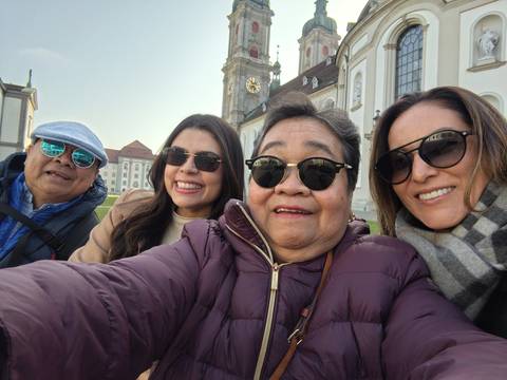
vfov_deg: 61.1
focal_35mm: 22
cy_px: 190
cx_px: 254
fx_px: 322
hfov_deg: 76.4
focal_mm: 2.87
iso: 100
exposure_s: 1/100
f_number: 2.2
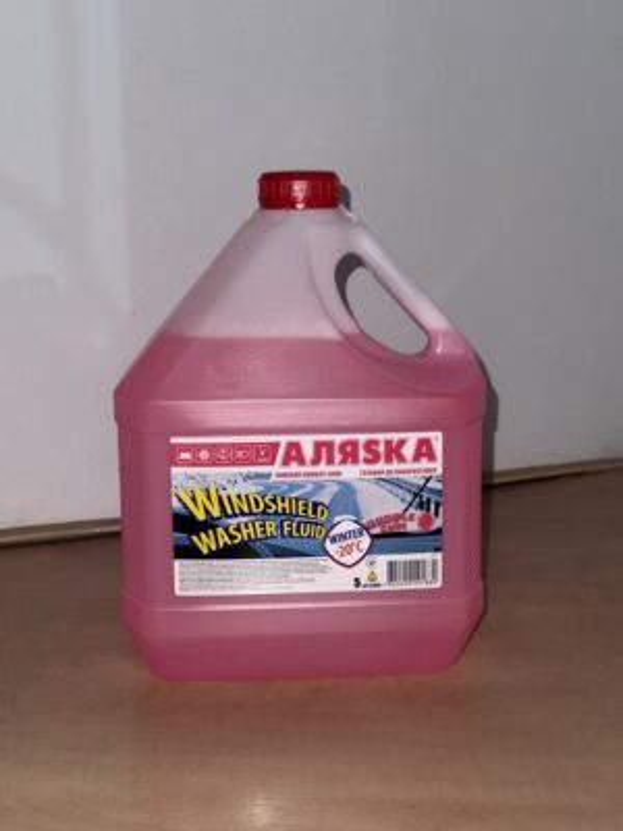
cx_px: 312
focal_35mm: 48
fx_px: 1152
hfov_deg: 30.3
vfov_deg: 39.7
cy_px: 416
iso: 80
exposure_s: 1/28
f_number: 1.78
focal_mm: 6.76
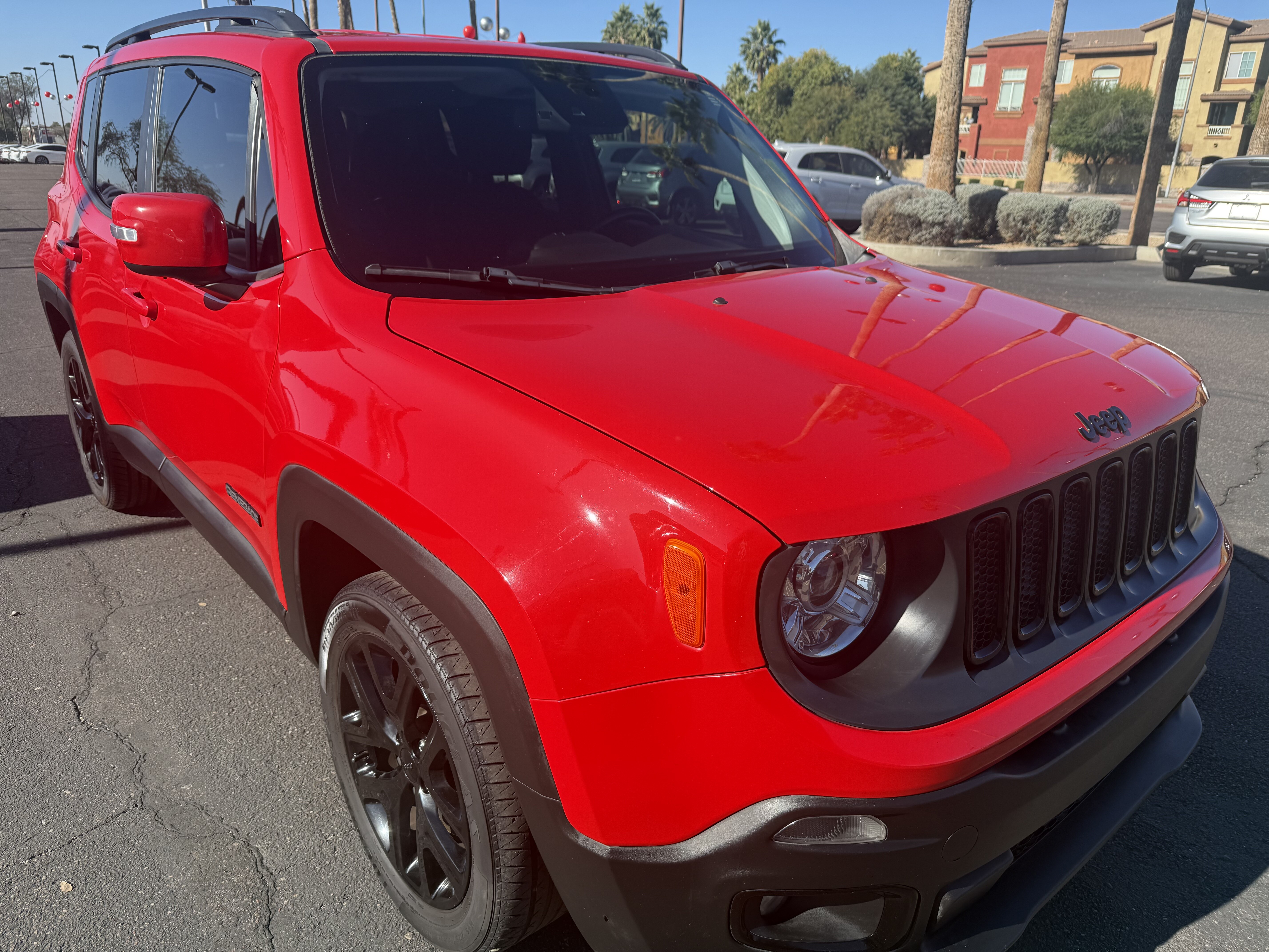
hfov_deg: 71.6
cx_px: 634
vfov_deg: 56.8
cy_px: 476
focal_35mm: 24
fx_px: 880
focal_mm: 6.76
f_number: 1.78
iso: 80
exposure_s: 1/2370
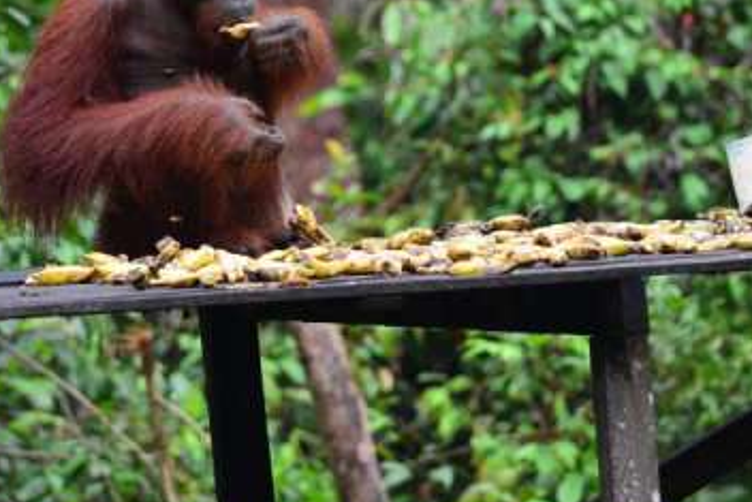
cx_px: 248
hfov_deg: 4.8
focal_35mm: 432
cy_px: 107
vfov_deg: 3.2
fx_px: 9027
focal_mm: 190
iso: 220
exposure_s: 1/200
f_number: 2.8
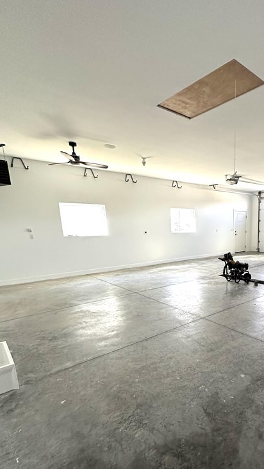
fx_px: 249
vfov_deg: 85.6
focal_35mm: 20
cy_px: 279
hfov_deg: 51.8
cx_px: 217
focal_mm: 2.22
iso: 160
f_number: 2.2
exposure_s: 1/99
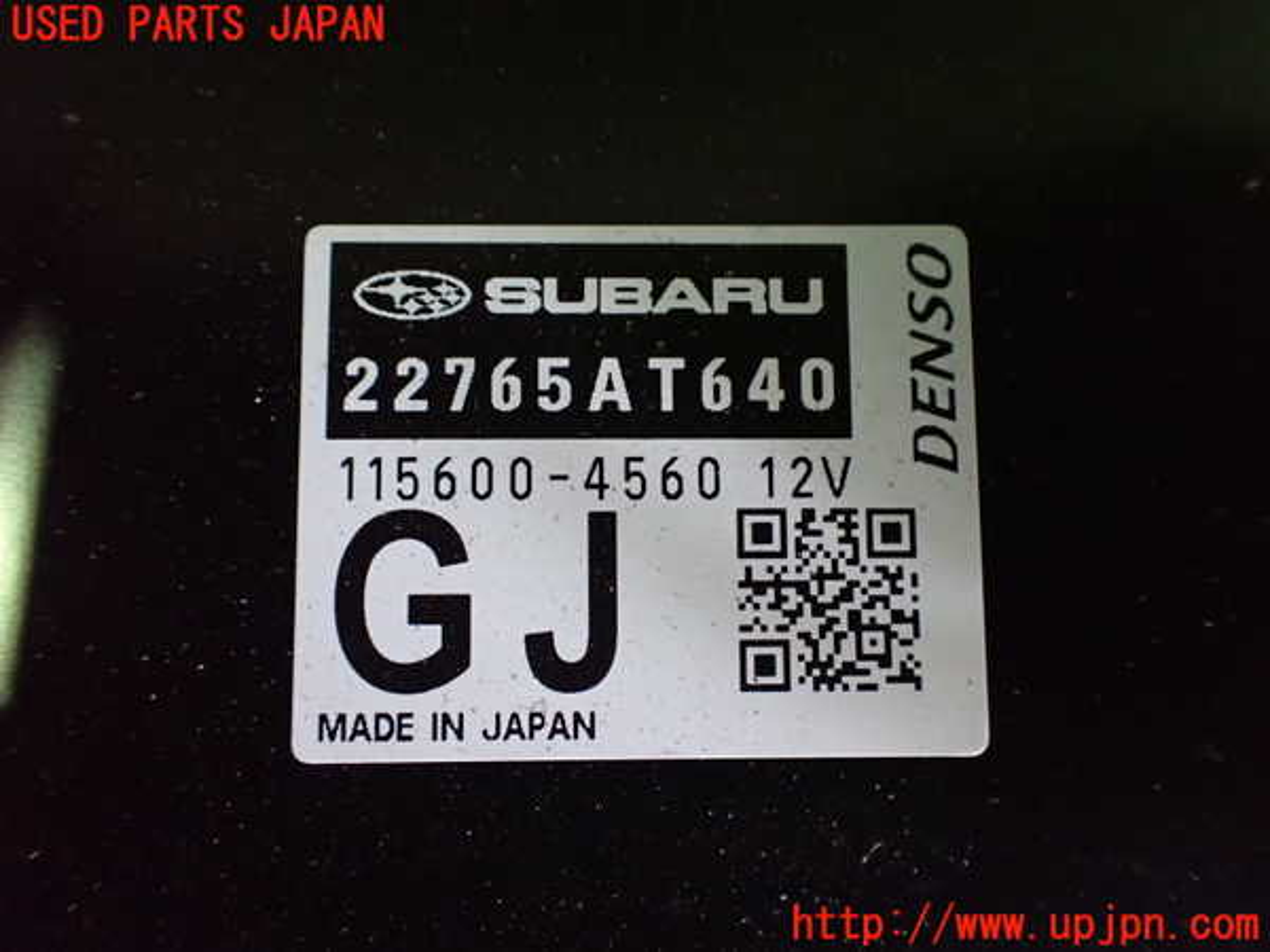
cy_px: 476
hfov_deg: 60.0
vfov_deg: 46.8
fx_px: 1101
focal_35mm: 30
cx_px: 635
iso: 1250
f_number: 2.3
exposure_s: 1/30
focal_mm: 5.4
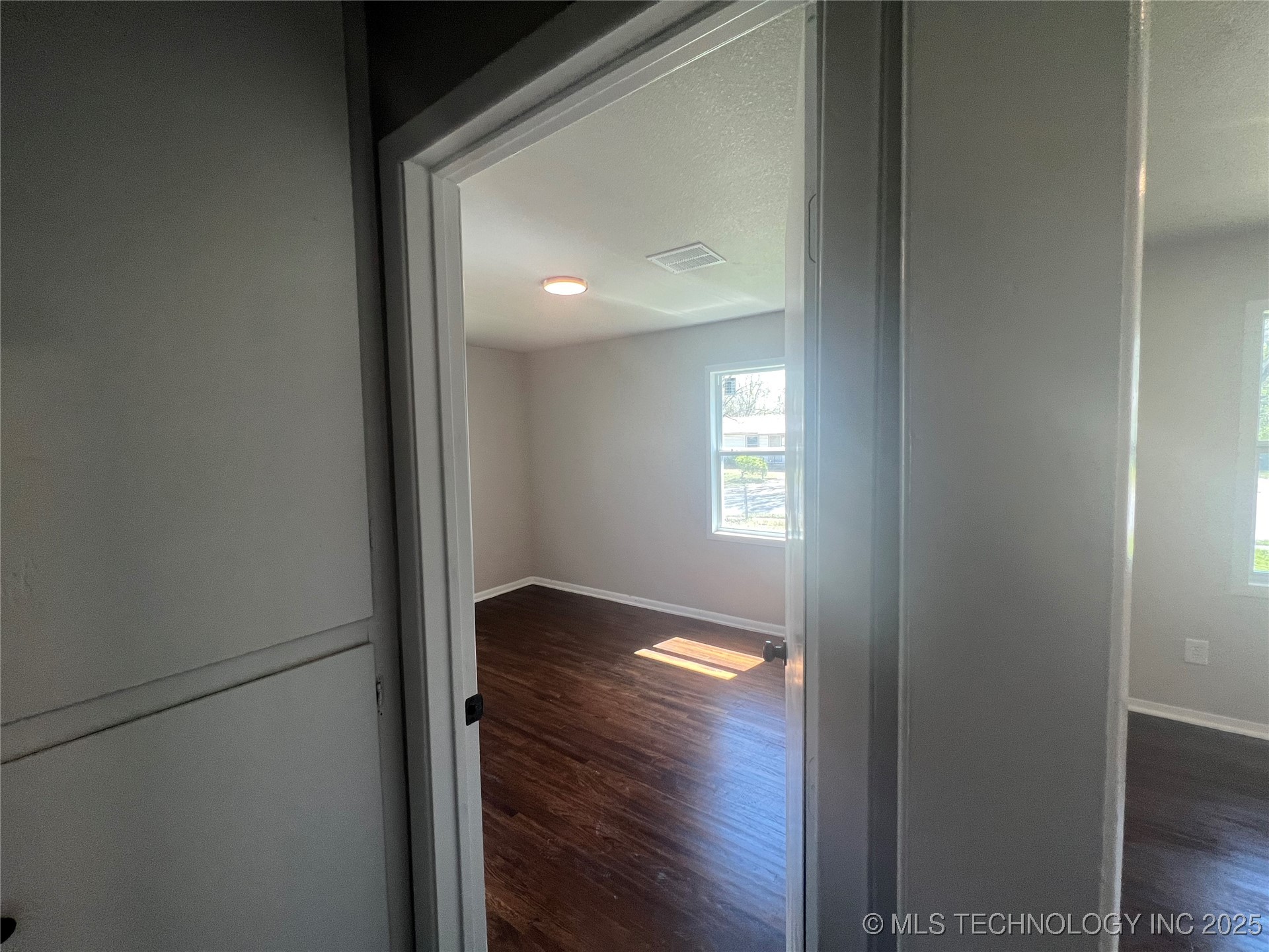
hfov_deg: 106.2
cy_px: 476
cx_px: 634
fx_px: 477
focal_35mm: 13
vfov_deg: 89.9
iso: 125
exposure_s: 1/120
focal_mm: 1.57
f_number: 1.8
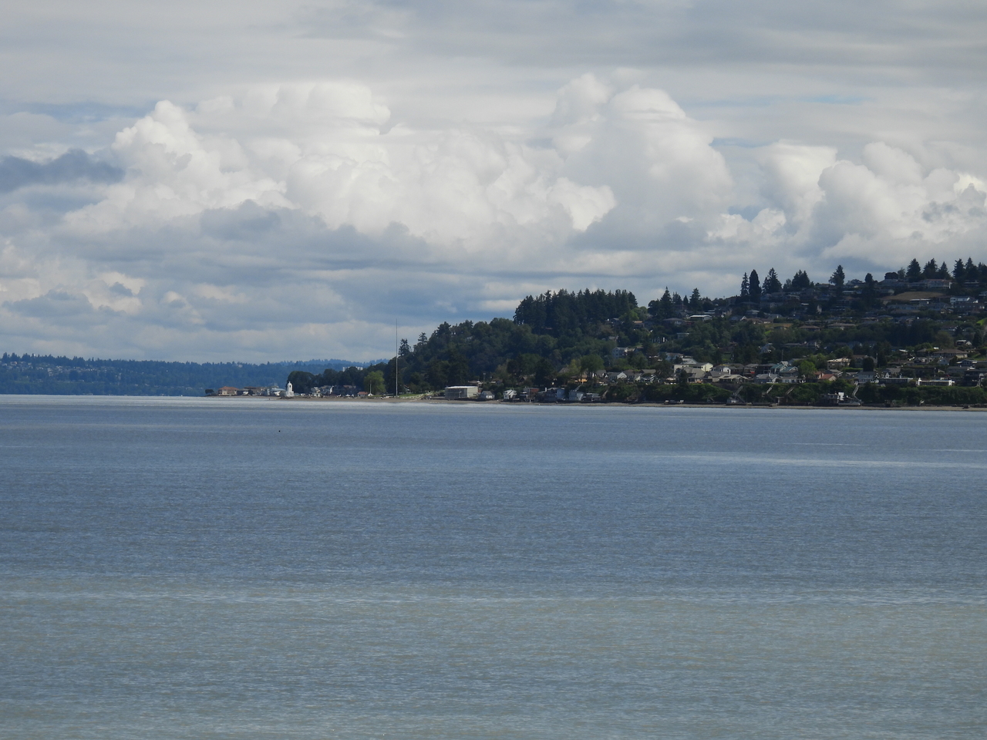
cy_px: 370
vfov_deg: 8.0
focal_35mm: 185
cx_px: 494
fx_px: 5275
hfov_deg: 10.7
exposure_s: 1/2000
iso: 100
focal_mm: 33
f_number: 4.5
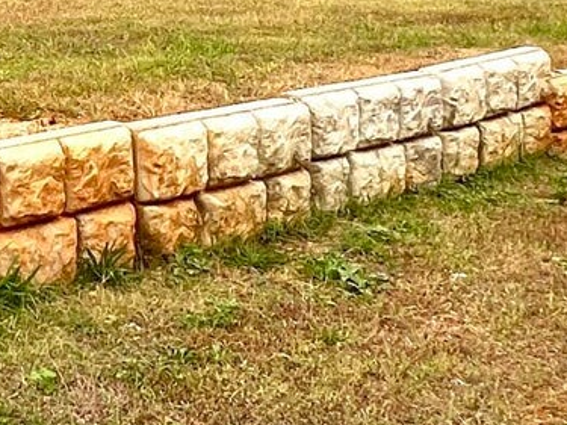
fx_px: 1212
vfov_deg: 19.0
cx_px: -244
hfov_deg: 22.4
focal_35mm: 74
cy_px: -48
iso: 32
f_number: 1.8
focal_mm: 1.57
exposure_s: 1/242
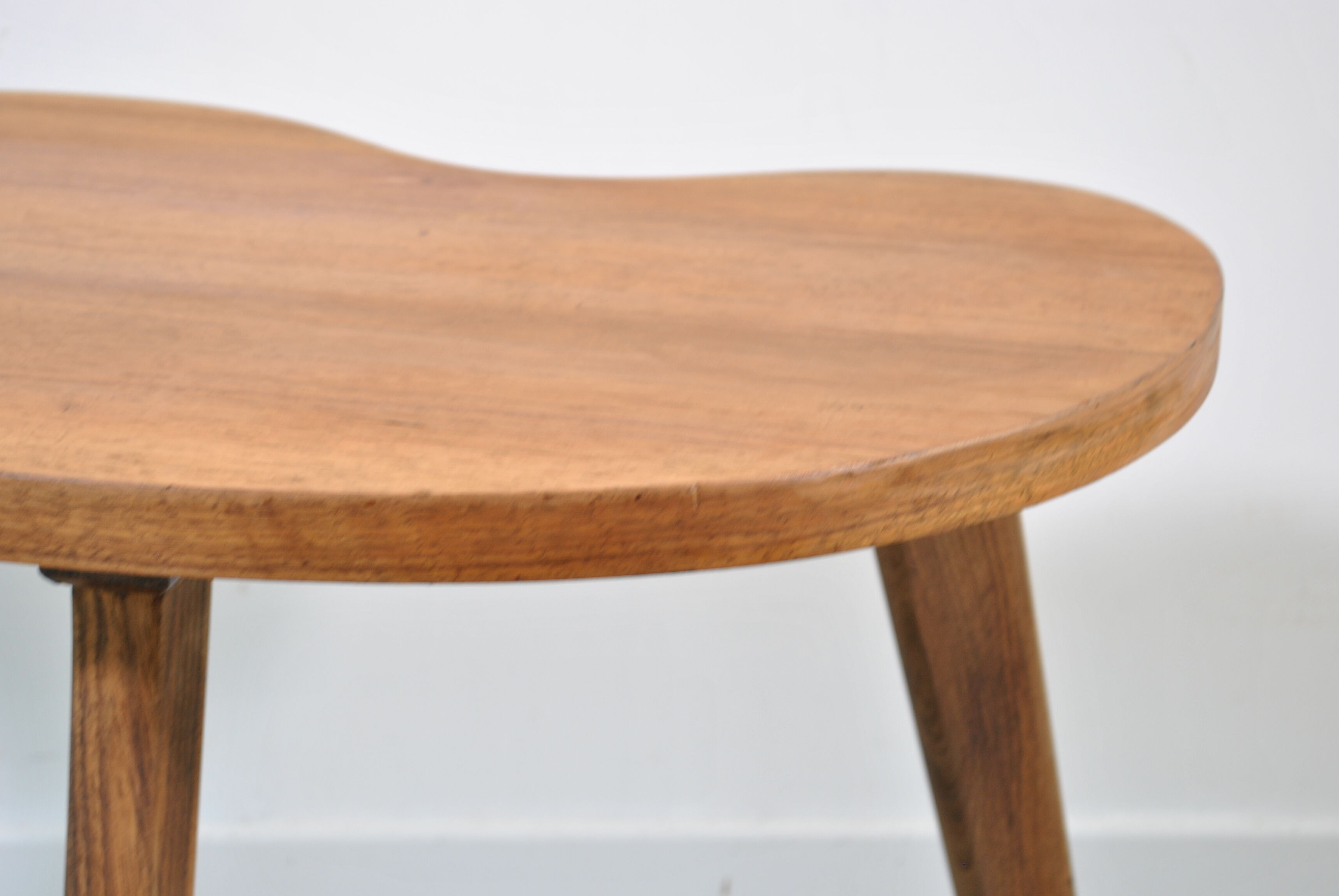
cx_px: 610
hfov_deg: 22.0
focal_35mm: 93
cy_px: 495
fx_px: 3447
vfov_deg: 14.8
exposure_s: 1/20
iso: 200
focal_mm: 55
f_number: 7.1
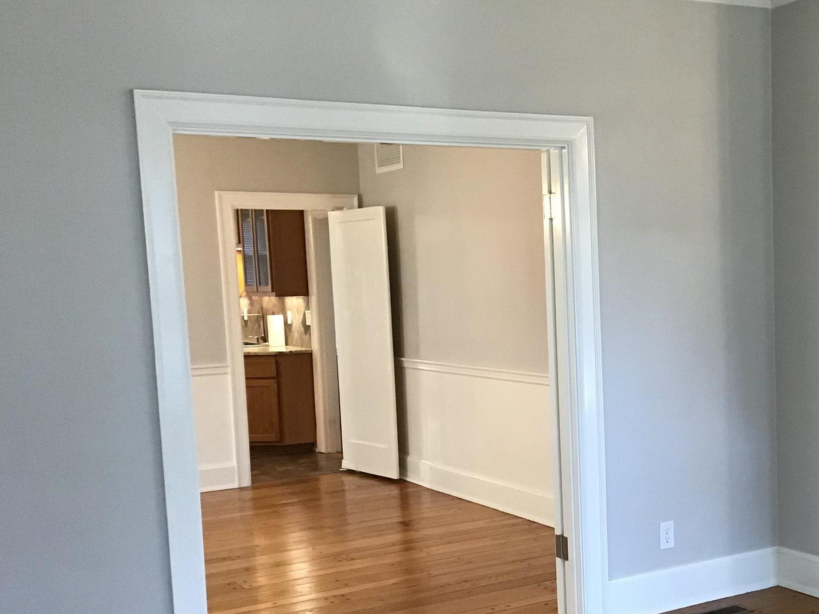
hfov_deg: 37.3
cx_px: 612
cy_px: 391
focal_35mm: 50
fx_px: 1183
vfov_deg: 29.0
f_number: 2.4
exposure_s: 1/30
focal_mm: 3.3
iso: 125
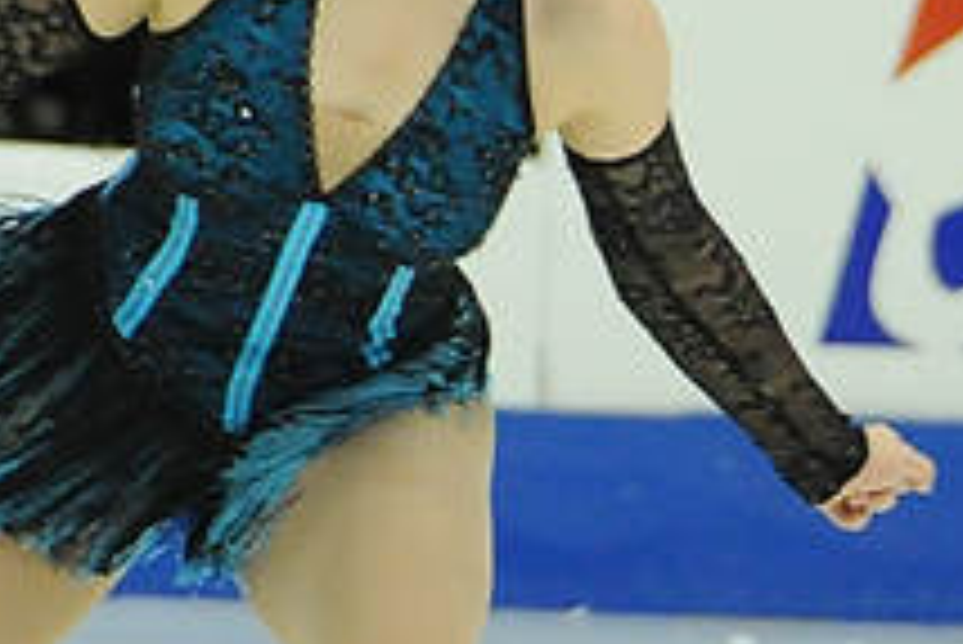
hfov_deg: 1.8
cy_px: 385
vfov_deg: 1.2
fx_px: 30006
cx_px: 522
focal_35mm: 1121
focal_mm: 200
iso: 3200
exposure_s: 1/640
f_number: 5.6
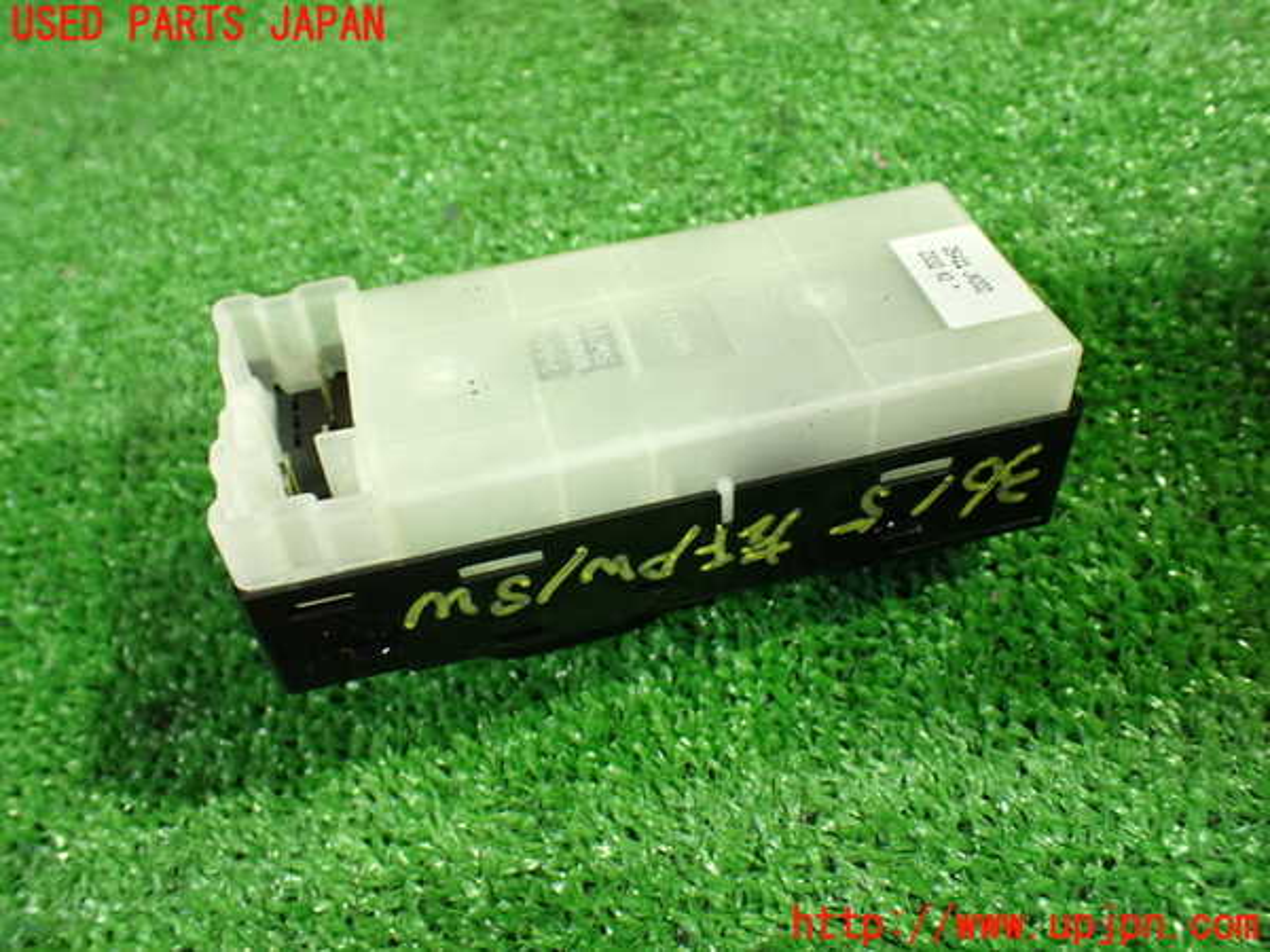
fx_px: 1101
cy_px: 476
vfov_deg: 46.8
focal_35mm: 30
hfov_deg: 60.0
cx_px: 635
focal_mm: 5.4
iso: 800
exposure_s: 1/40
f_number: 2.3
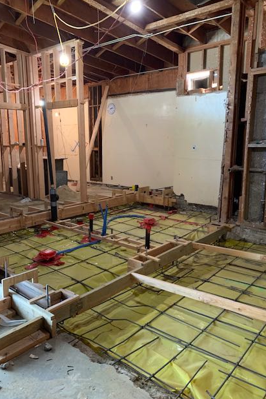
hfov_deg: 46.4
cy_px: 201
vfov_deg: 65.5
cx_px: 122
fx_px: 310
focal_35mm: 28
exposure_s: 1/40
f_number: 1.8
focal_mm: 4.25
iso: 250
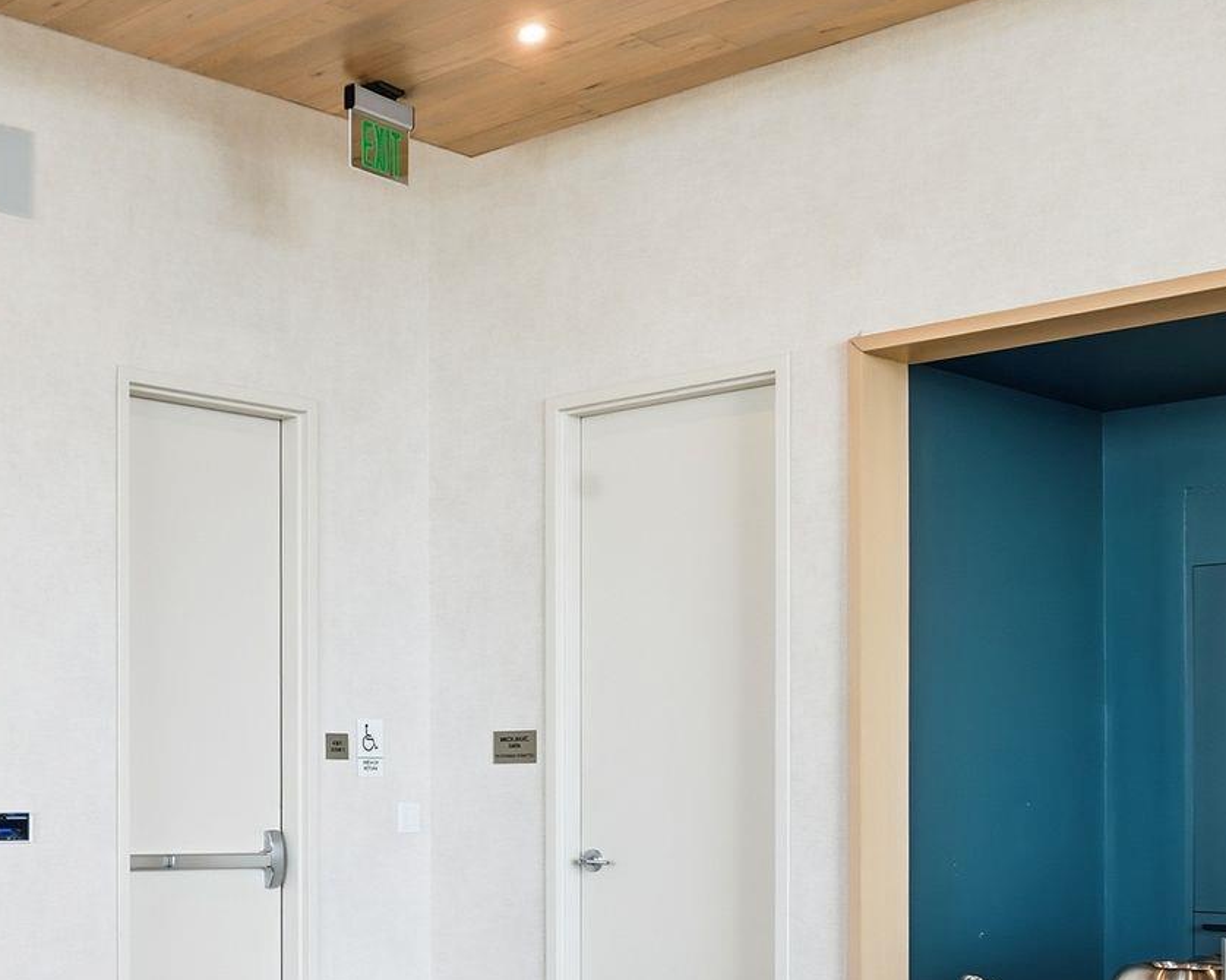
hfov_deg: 31.6
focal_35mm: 55
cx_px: 7
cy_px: 813
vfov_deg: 27.0
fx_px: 1995
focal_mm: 24
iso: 320
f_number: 8
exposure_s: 1/50
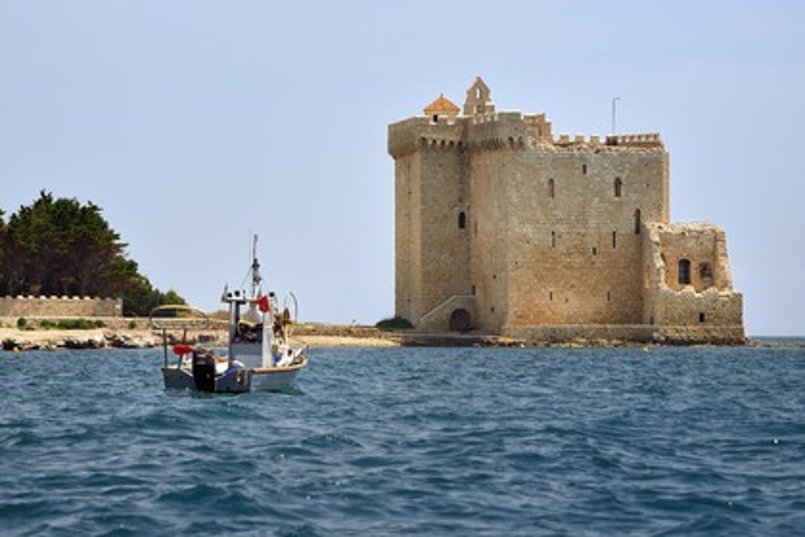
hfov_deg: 10.3
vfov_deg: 6.9
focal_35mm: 200
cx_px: 402
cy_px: 268
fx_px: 4472
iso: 200
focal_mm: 200
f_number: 9
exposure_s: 1/1000
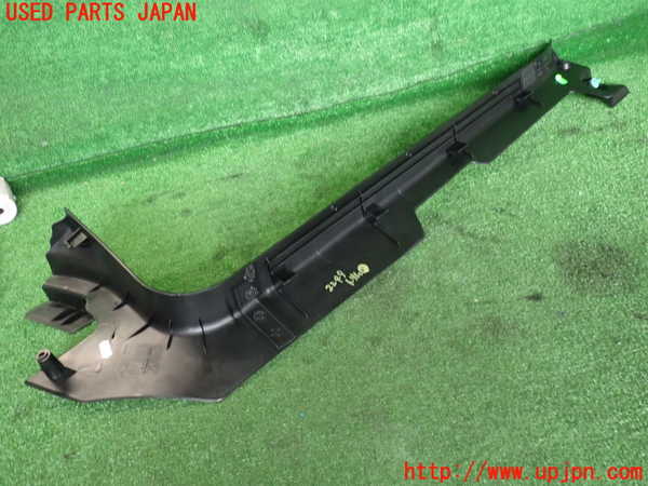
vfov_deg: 46.8
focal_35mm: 30
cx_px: 324
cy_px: 243
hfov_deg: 60.0
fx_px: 562
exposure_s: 1/30
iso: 250
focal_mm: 5.4
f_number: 2.3
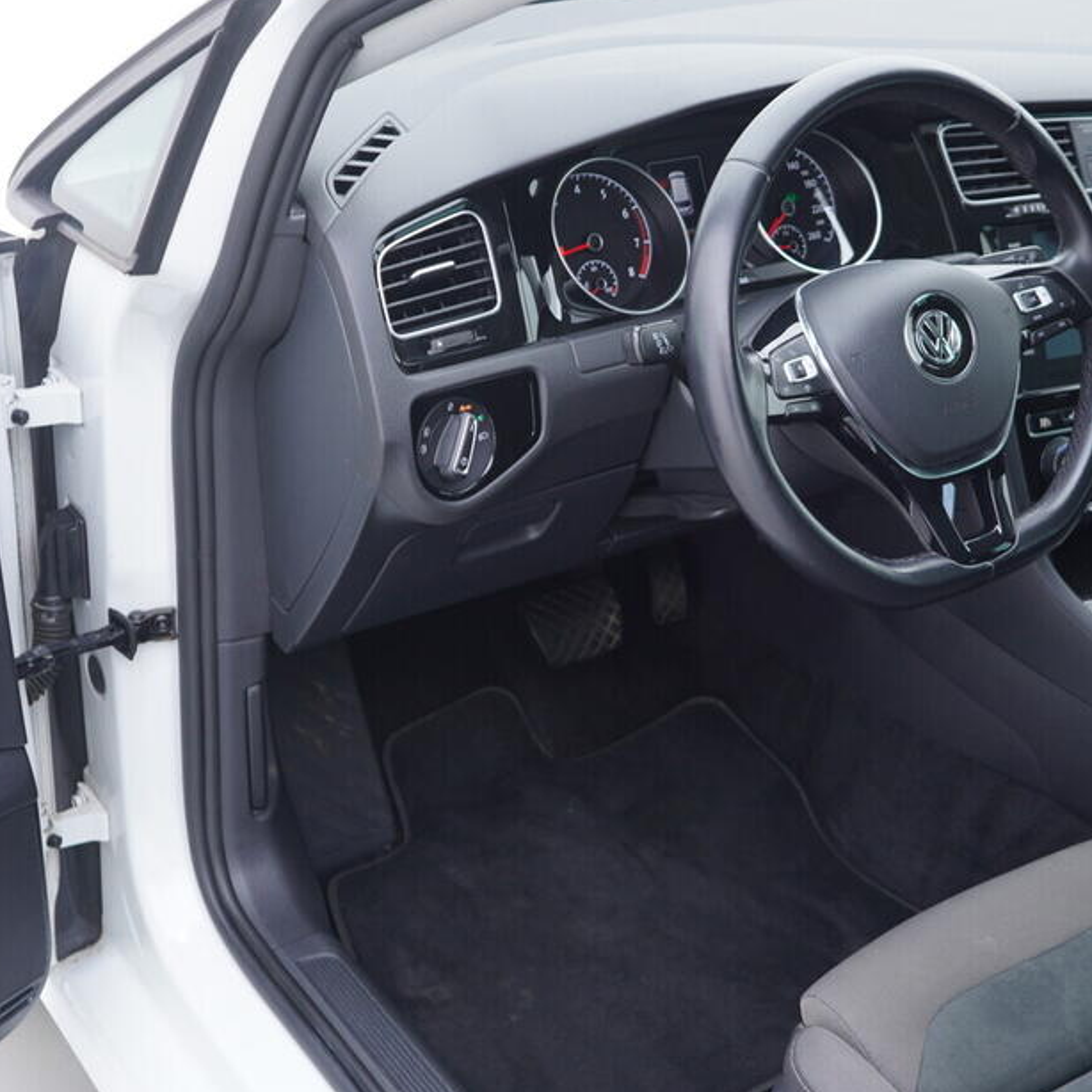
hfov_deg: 33.2
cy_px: 526
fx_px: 1820
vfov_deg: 33.4
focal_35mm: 51
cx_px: 695
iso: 160
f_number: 2.8
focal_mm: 24
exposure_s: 1/40
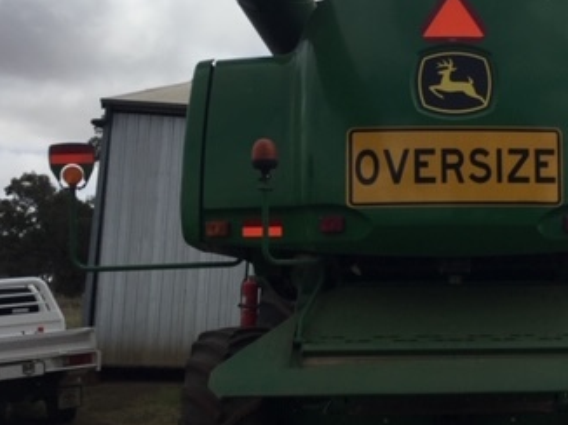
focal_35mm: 57
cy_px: 219
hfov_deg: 32.1
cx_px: 512
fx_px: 935
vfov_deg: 25.6
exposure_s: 1/4405
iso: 32
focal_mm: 4.15
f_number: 2.2
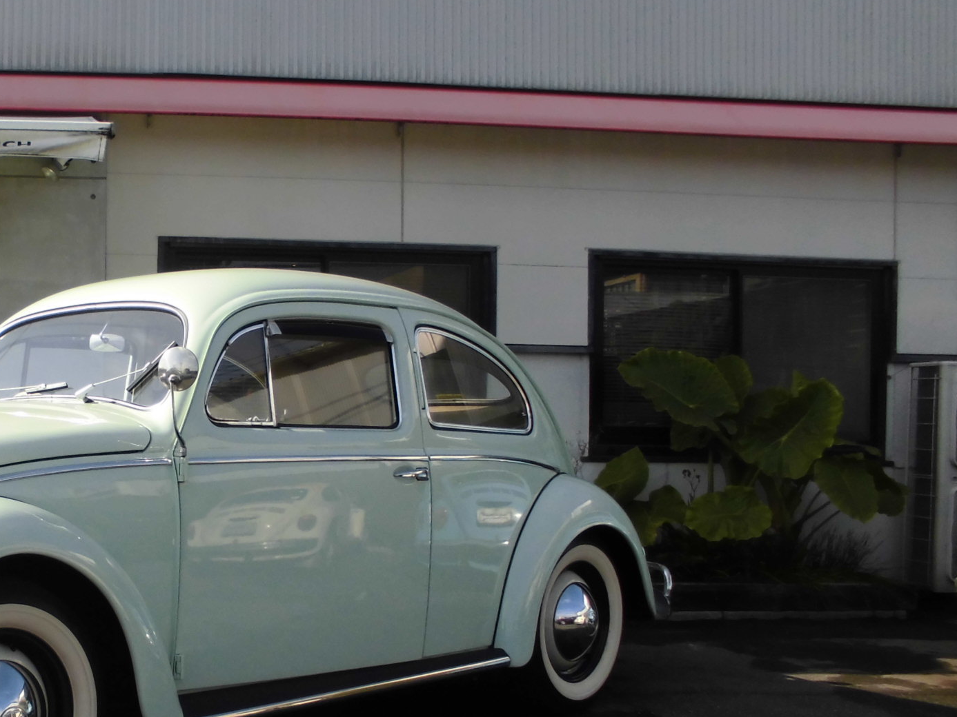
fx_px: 1327
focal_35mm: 48
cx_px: 90
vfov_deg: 30.2
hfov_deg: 37.0
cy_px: 437
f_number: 3.5
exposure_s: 1/500
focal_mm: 4.6
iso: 100
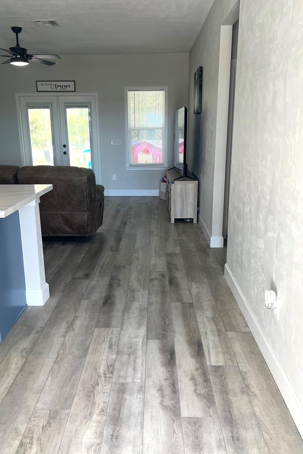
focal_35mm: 29
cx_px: 149
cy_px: 219
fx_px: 366
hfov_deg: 45.0
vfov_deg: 63.6
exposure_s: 1/120
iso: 50
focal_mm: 5.7
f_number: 1.5
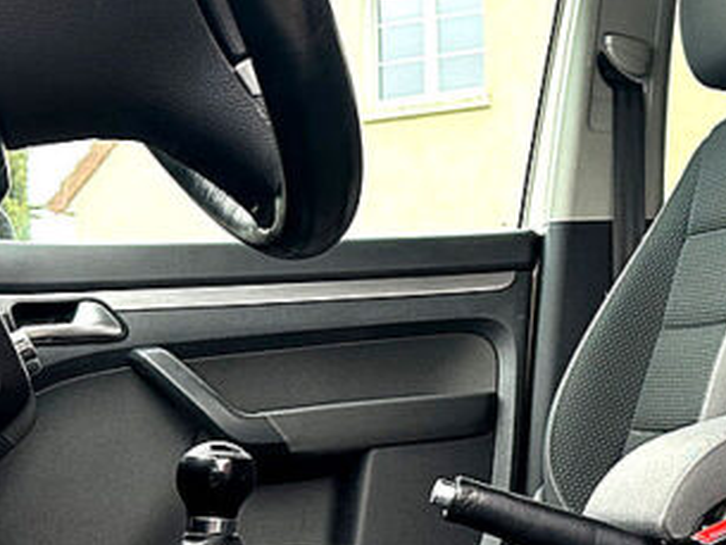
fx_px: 1322
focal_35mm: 63
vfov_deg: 23.3
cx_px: 626
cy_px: 255
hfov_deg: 29.7
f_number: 1.78
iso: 250
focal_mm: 6.86
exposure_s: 1/71
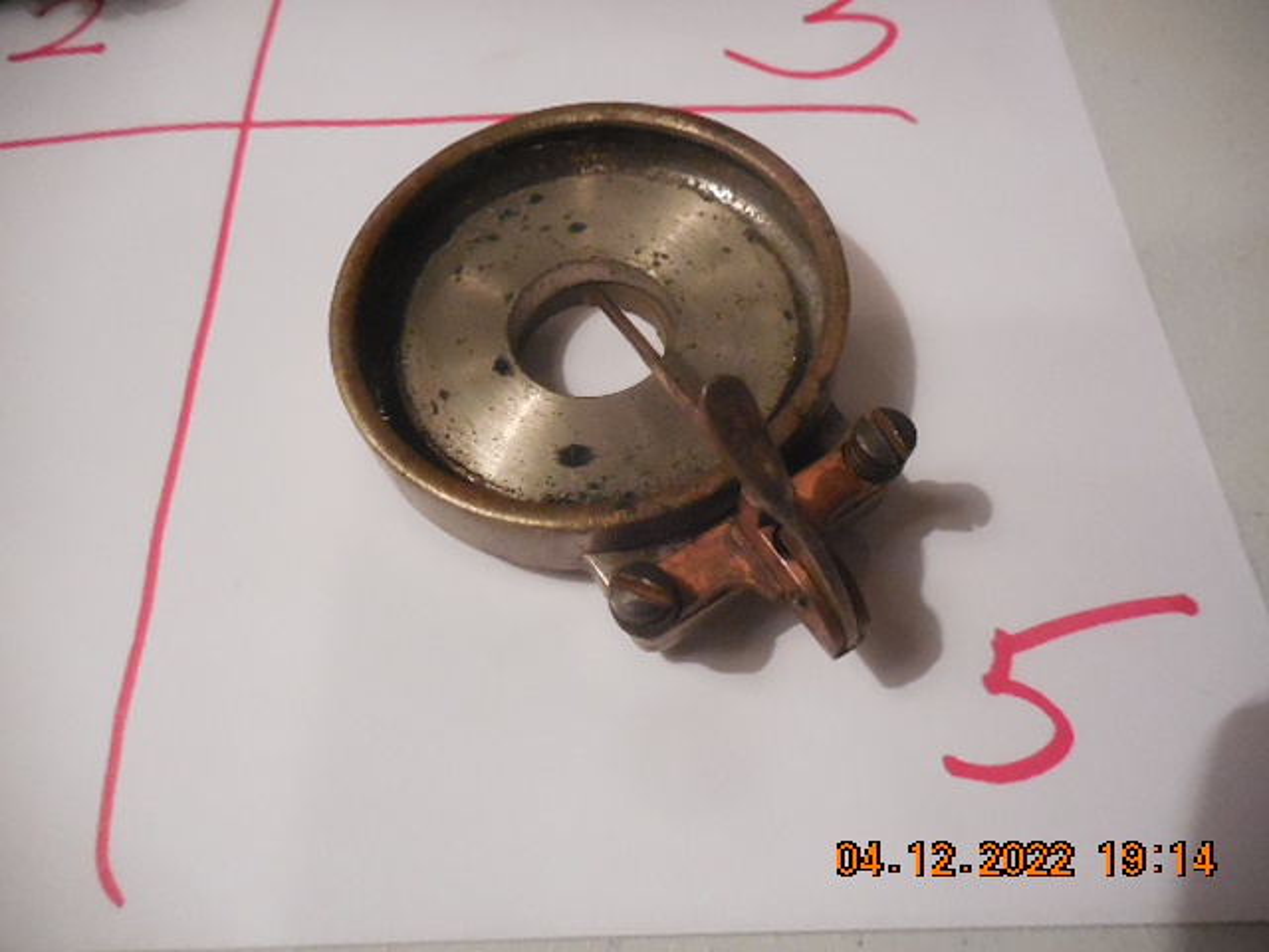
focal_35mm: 25
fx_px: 916
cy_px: 476
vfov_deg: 54.9
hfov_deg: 69.4
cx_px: 634
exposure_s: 1/320
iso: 1600
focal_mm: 4.5
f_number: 3.7
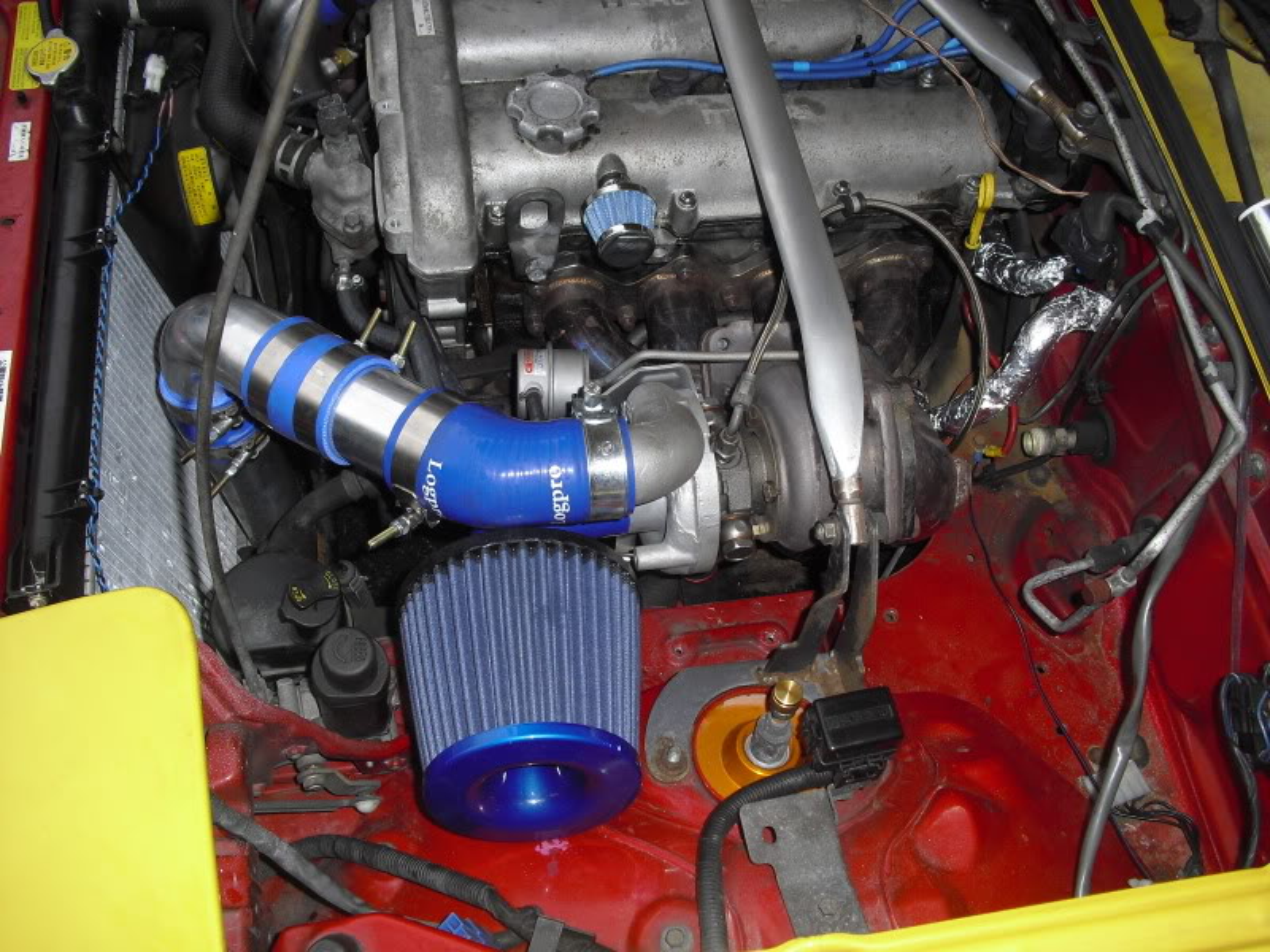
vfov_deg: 39.7
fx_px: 1321
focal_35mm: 36
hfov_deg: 51.4
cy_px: 476
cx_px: 635
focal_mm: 6.3
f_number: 3.1
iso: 100
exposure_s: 1/60
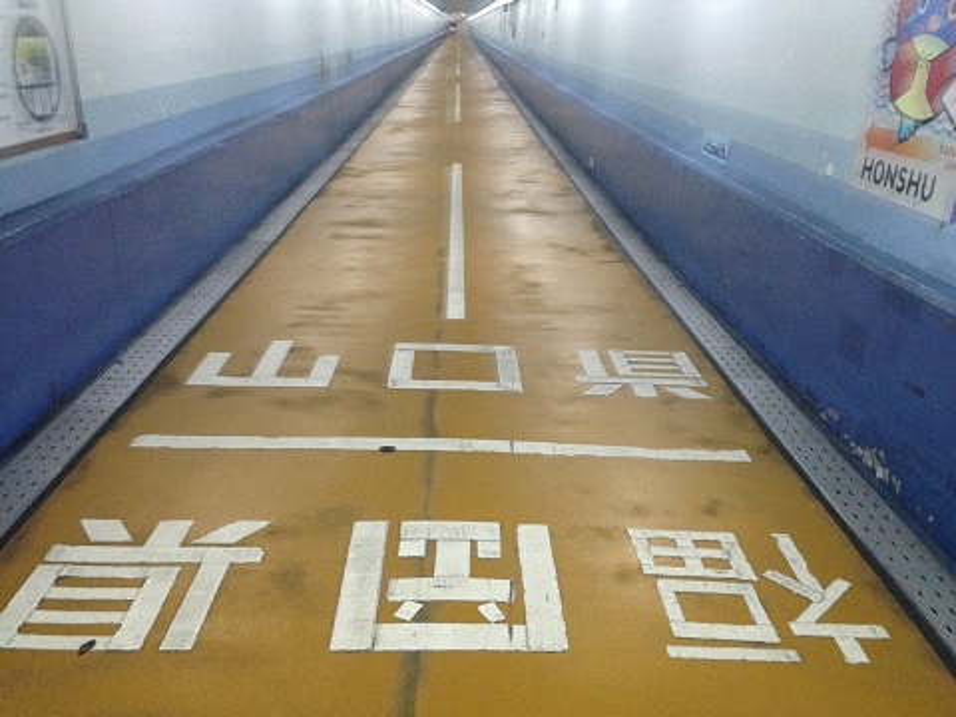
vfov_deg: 42.9
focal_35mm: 33
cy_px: 358
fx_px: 911
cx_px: 478
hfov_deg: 55.4
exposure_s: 1/15
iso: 400
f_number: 2.4
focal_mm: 4.12
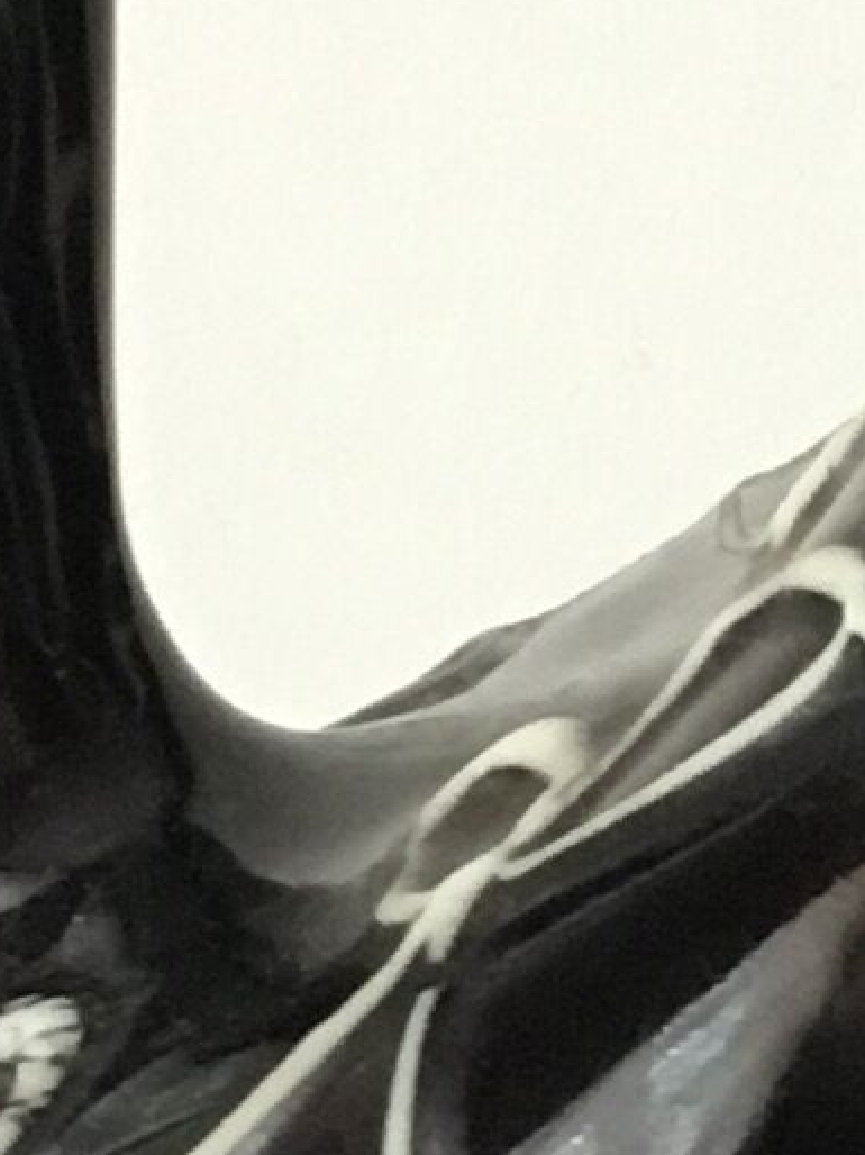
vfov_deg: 10.0
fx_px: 6569
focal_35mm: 197
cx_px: 1029
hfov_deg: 7.5
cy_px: 667
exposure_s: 1/33
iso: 200
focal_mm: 3.3
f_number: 2.4
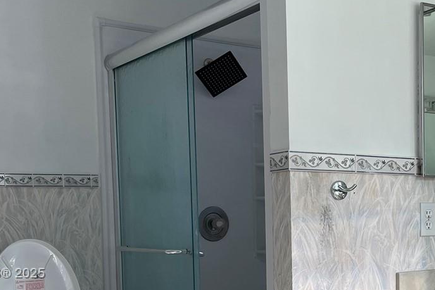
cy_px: 274
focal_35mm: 63
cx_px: 349
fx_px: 761
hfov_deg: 31.1
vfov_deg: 21.0
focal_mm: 4.2
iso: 32
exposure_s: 1/485
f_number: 1.6
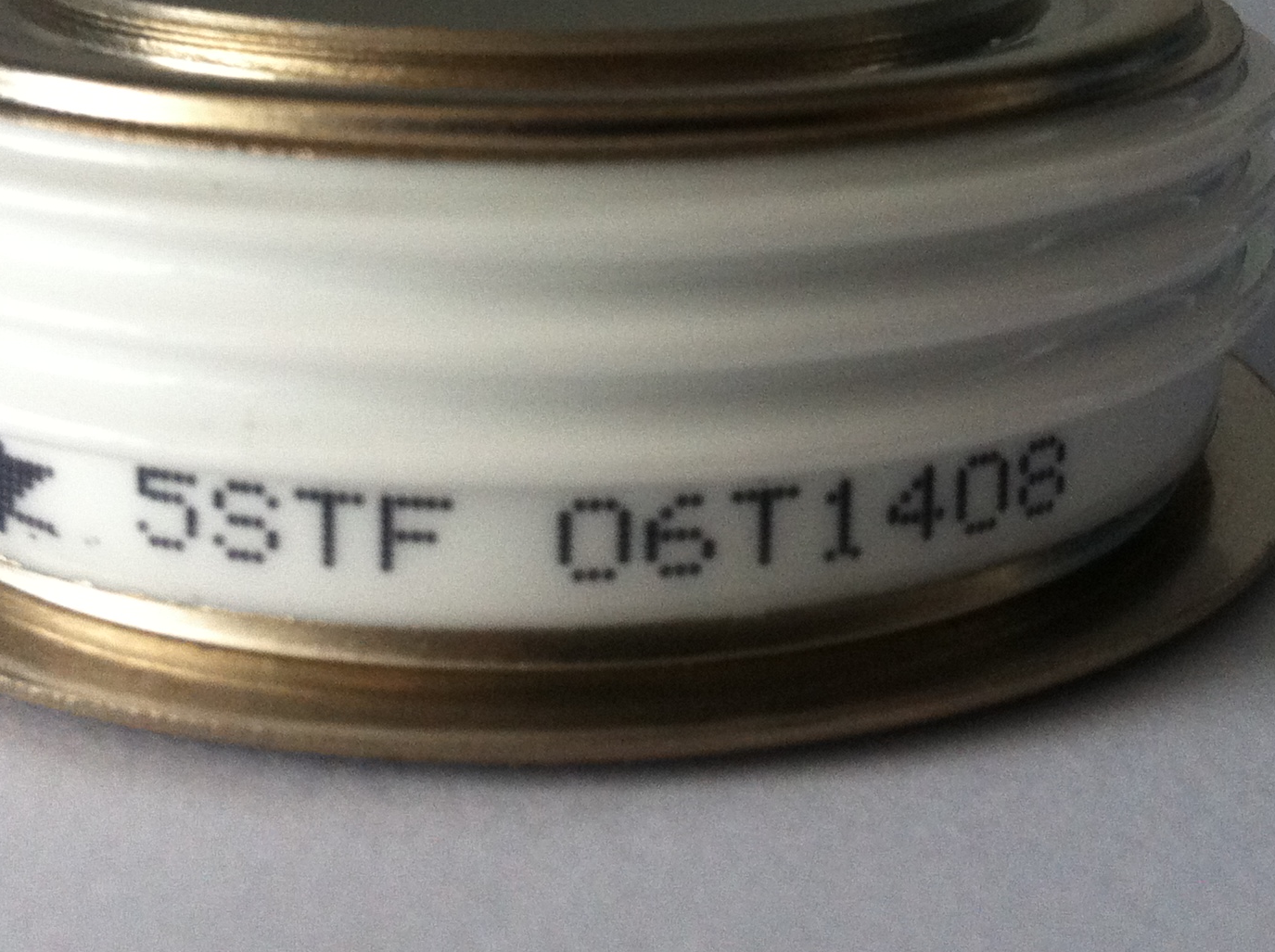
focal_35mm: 66
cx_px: 657
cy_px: 174
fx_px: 2427
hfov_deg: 29.4
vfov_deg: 21.9
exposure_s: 1/15
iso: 200
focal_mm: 3.85
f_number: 2.8
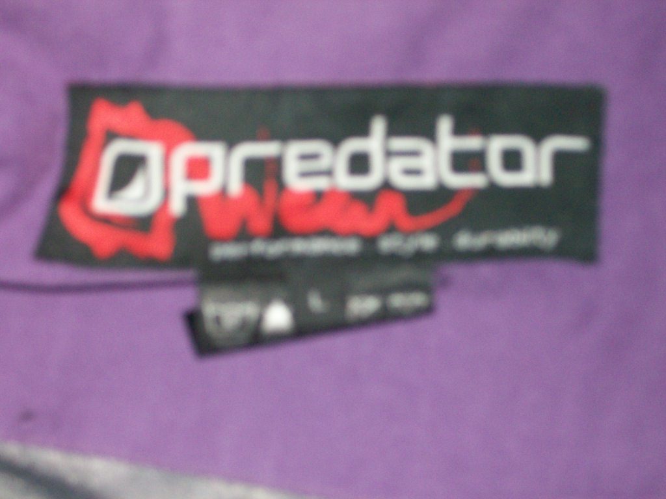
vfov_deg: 17.0
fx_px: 1674
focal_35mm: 87
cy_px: 250
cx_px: 333
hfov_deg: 22.5
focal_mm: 14.3
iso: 140
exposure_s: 1/109
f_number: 4.3
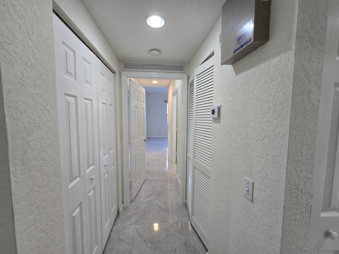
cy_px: 127
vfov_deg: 89.9
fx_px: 127
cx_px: 170
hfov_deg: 106.2
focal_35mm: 13
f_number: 2.2
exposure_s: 1/60
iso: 100
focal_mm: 2.2
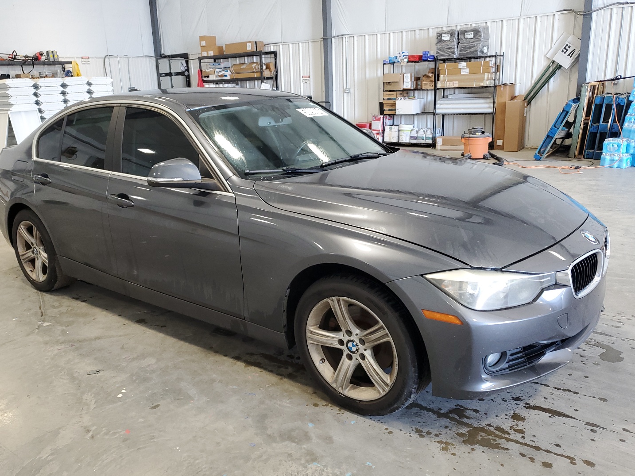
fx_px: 532
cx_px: 291
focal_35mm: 29
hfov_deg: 61.6
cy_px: 239
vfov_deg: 48.2
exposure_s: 1/60.2
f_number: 1.5
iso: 83
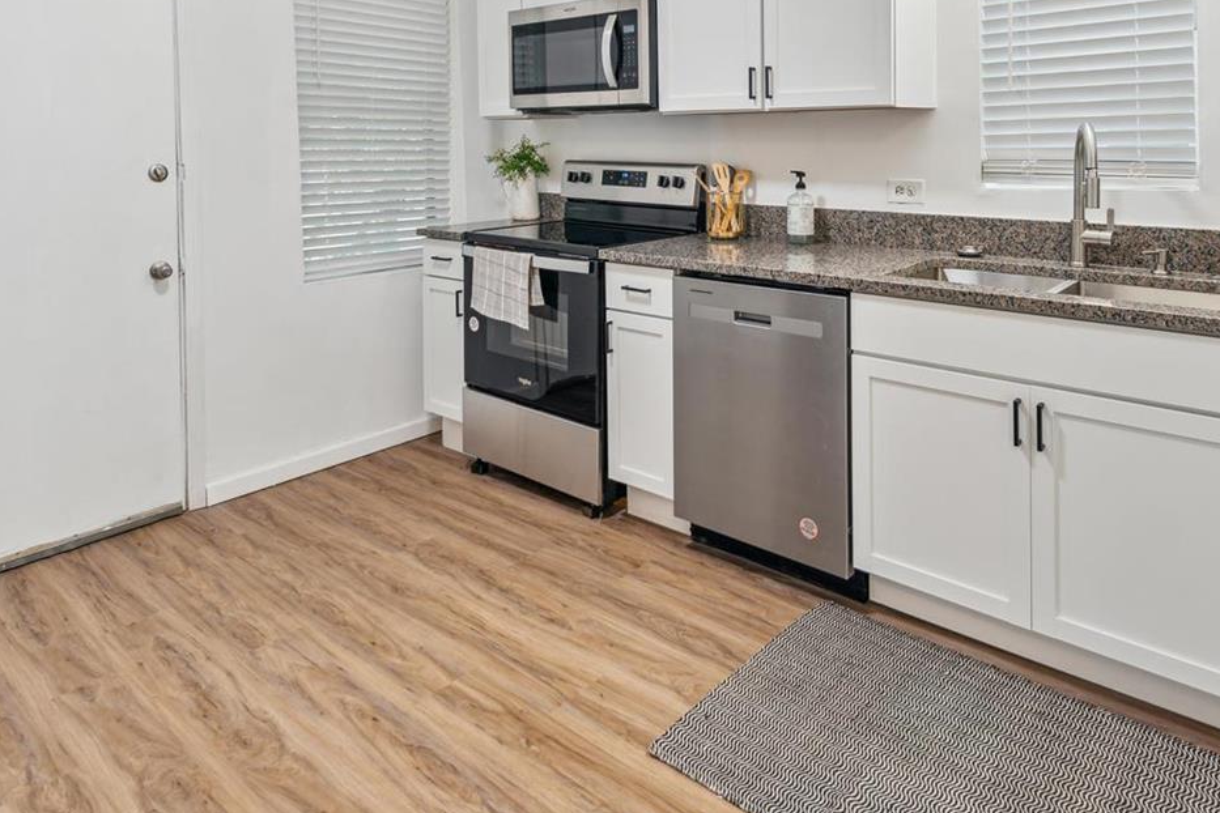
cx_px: 645
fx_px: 813
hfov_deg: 73.7
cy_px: 135
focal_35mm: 24
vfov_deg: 49.3
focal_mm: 14
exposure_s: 1/4
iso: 100
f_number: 6.3
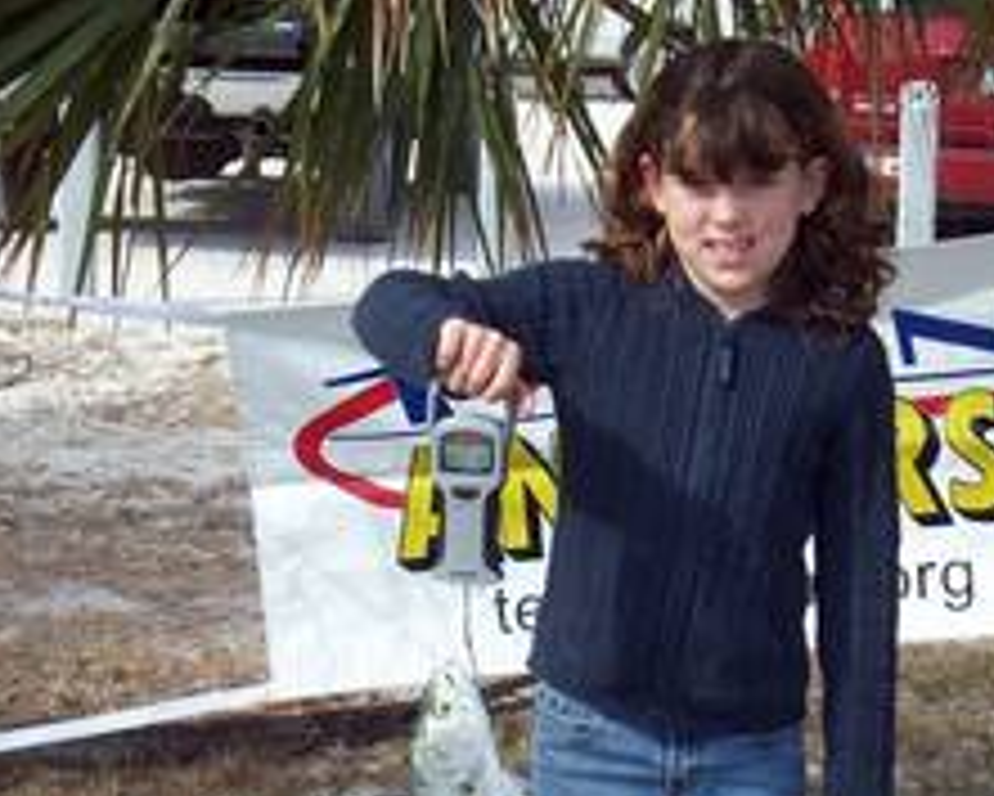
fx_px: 3326
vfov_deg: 13.6
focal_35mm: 113
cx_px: 661
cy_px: 598
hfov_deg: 17.0
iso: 80
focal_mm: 10.7
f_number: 3.8
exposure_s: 1/550
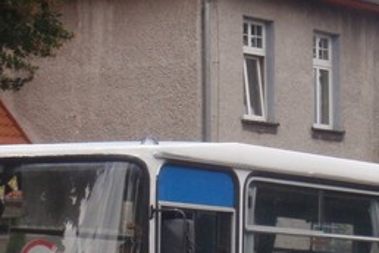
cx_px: 245
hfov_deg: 11.8
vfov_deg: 7.9
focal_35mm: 174
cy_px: 223
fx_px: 1832
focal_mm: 8.69
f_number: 4.2
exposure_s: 1/500
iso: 160
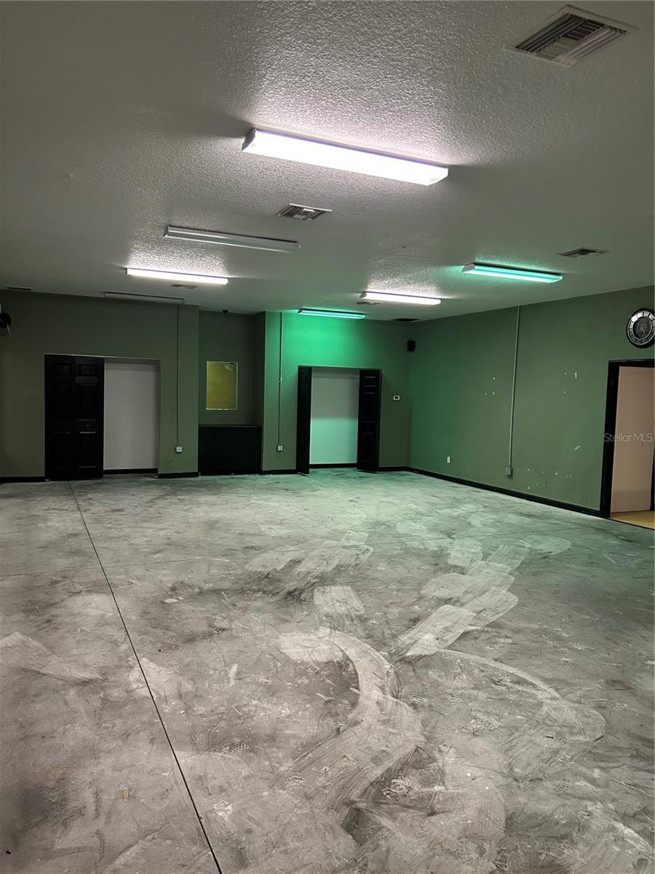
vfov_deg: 67.3
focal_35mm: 26
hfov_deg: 53.1
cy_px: 437
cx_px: 328
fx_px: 656
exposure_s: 1/60
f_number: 1.5
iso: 320
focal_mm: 5.7
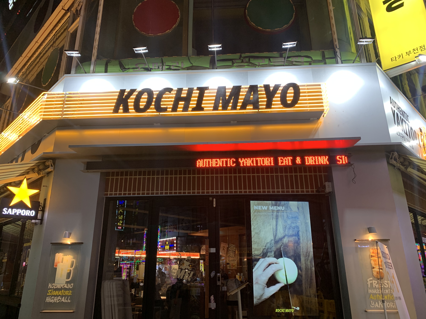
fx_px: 320
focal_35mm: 26
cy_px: 160
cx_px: 213
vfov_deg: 53.1
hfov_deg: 67.3
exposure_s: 1/60
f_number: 1.8
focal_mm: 4.25
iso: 100
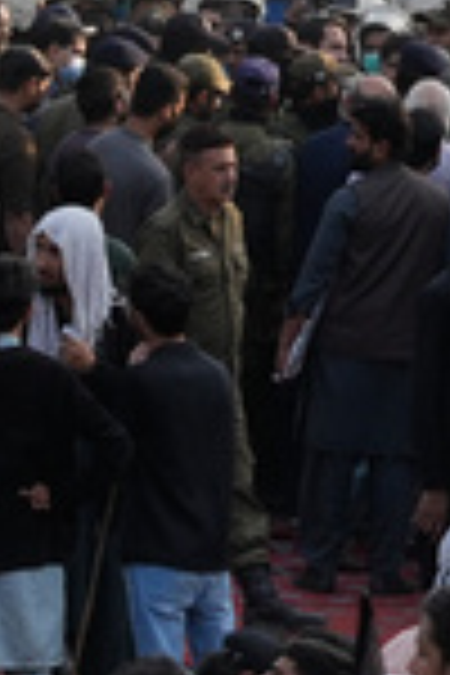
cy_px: 322
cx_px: -652
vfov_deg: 4.9
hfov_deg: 3.2
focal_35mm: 423
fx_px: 7931
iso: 400
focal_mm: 62
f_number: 5.6
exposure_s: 1/640
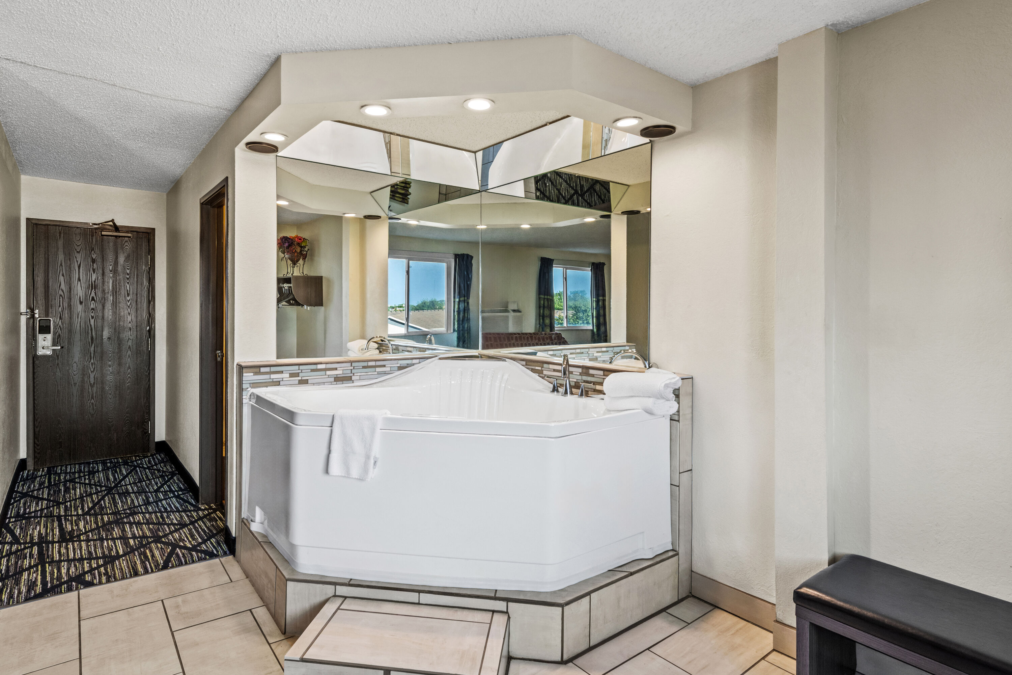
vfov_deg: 67.4
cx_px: 506
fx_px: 506
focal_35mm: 18
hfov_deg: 90.0
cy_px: 338
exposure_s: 1/8
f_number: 9
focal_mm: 18
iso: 400
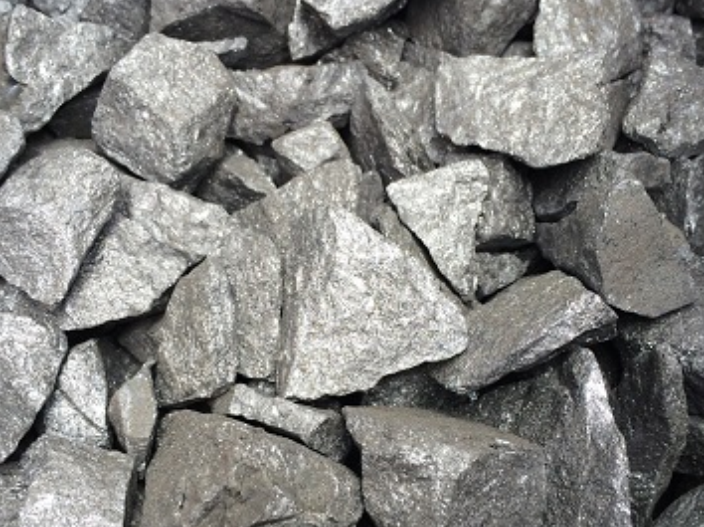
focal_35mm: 41
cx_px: 368
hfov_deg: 45.8
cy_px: 333
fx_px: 833
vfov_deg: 34.9
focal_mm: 4.15
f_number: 2.2
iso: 64
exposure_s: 1/120
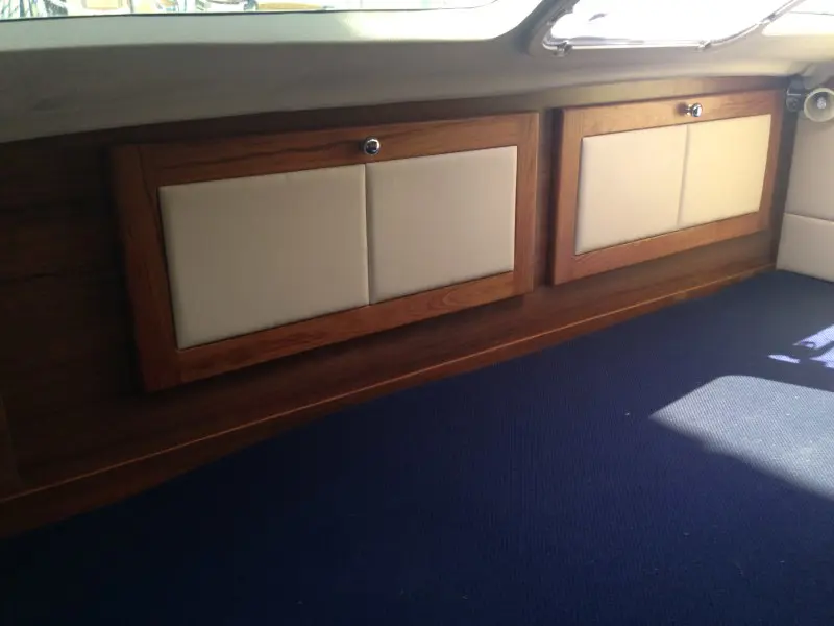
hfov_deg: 55.4
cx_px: 417
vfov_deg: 42.9
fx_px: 795
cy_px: 313
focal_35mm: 33
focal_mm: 4.12
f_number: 2.4
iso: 50
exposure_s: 1/30
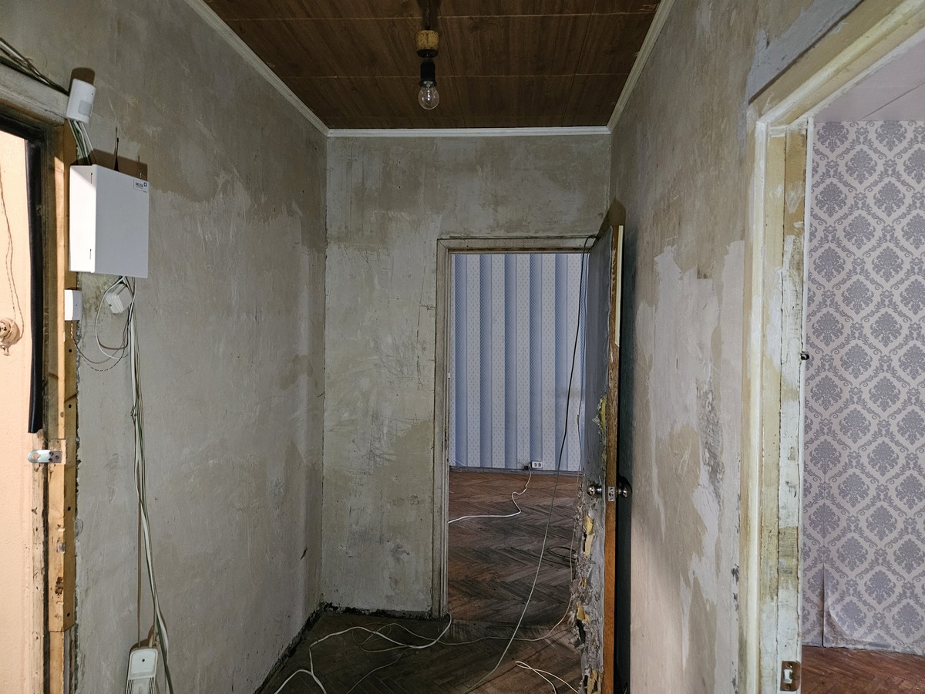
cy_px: 347
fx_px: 615
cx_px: 462
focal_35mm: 23
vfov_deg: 58.9
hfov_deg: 73.9
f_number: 1.8
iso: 640
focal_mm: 5.4
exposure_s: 1/25
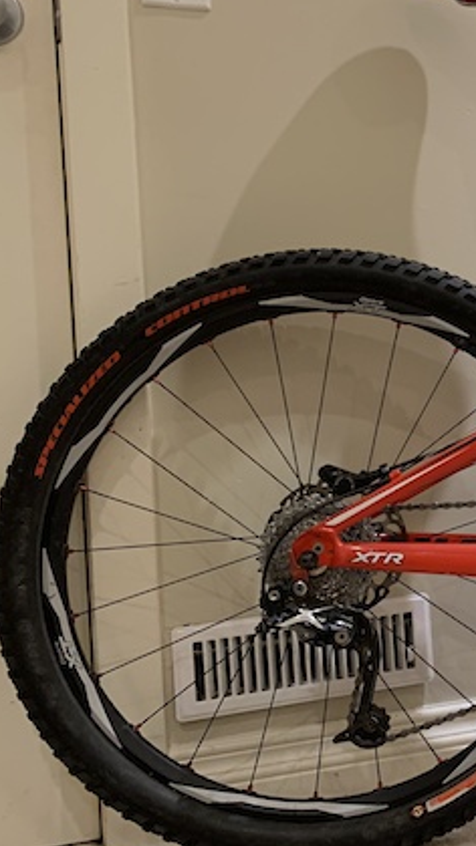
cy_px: 357
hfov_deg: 18.5
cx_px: 793
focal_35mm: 54
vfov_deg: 38.4
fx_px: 1213
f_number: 1.8
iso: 500
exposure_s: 1/30
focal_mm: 4.25
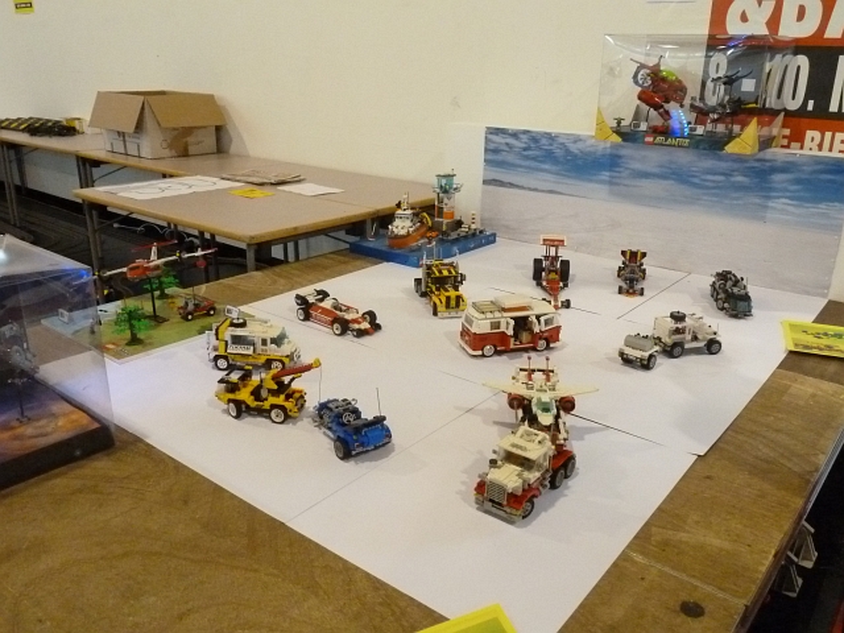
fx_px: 707
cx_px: 422
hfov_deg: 61.7
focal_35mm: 29
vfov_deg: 48.2
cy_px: 316
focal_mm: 4.7
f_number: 5
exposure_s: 1/30
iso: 800
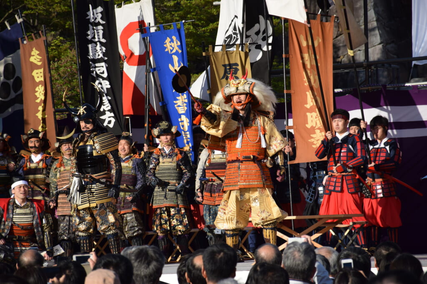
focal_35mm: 210
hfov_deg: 9.8
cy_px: 142
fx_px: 2491
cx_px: 214
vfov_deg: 6.5
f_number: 6.3
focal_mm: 140
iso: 200
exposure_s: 1/640
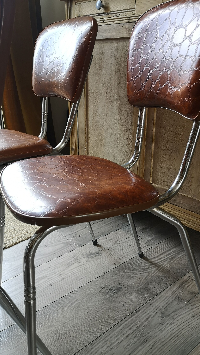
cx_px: 118
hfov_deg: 37.7
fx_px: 292
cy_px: 171
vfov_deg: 62.6
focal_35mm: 31
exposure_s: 1/60
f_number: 1.8
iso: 64
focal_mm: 5.58
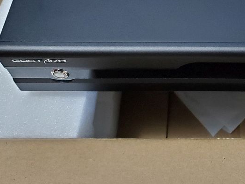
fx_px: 404
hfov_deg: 32.5
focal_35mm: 57
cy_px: 12
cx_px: 207
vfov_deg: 24.8
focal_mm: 4.3
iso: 640
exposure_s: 1/20
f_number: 1.5
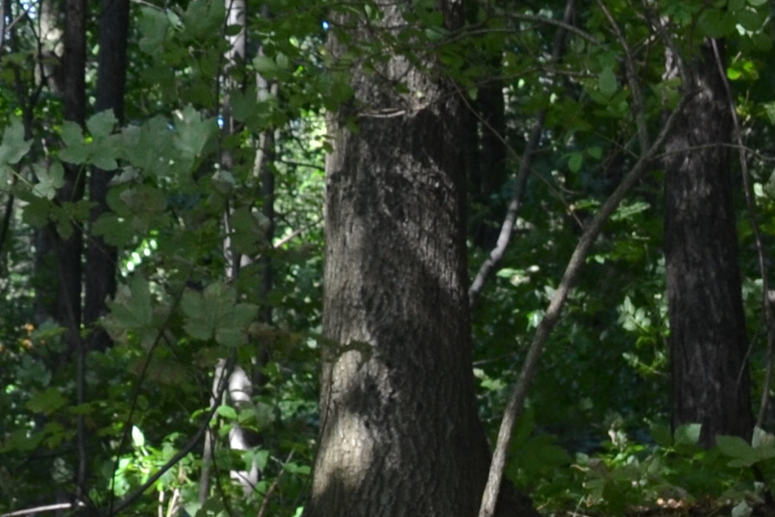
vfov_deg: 7.7
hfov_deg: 11.5
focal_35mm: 174
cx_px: 1038
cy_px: 913
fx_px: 3747
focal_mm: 24
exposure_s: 1/40
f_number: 7.1
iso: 200
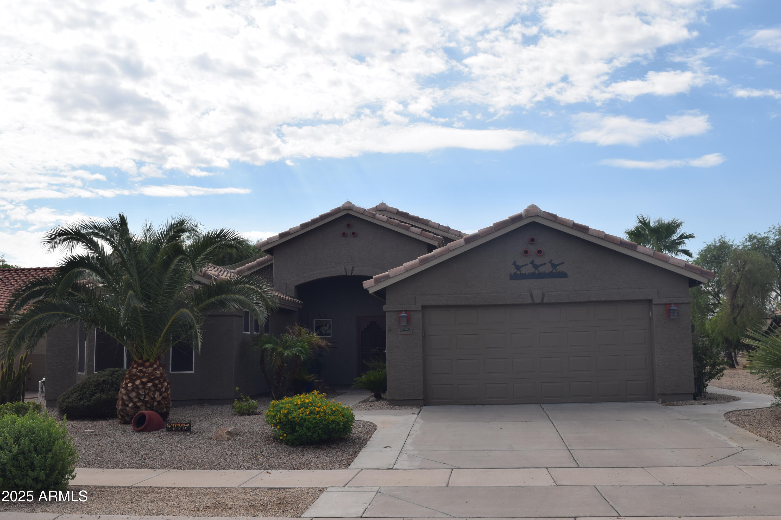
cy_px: 260
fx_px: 781
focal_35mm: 36
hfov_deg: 53.1
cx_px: 390
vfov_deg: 36.9
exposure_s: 1/200
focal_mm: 24
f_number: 13
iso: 100
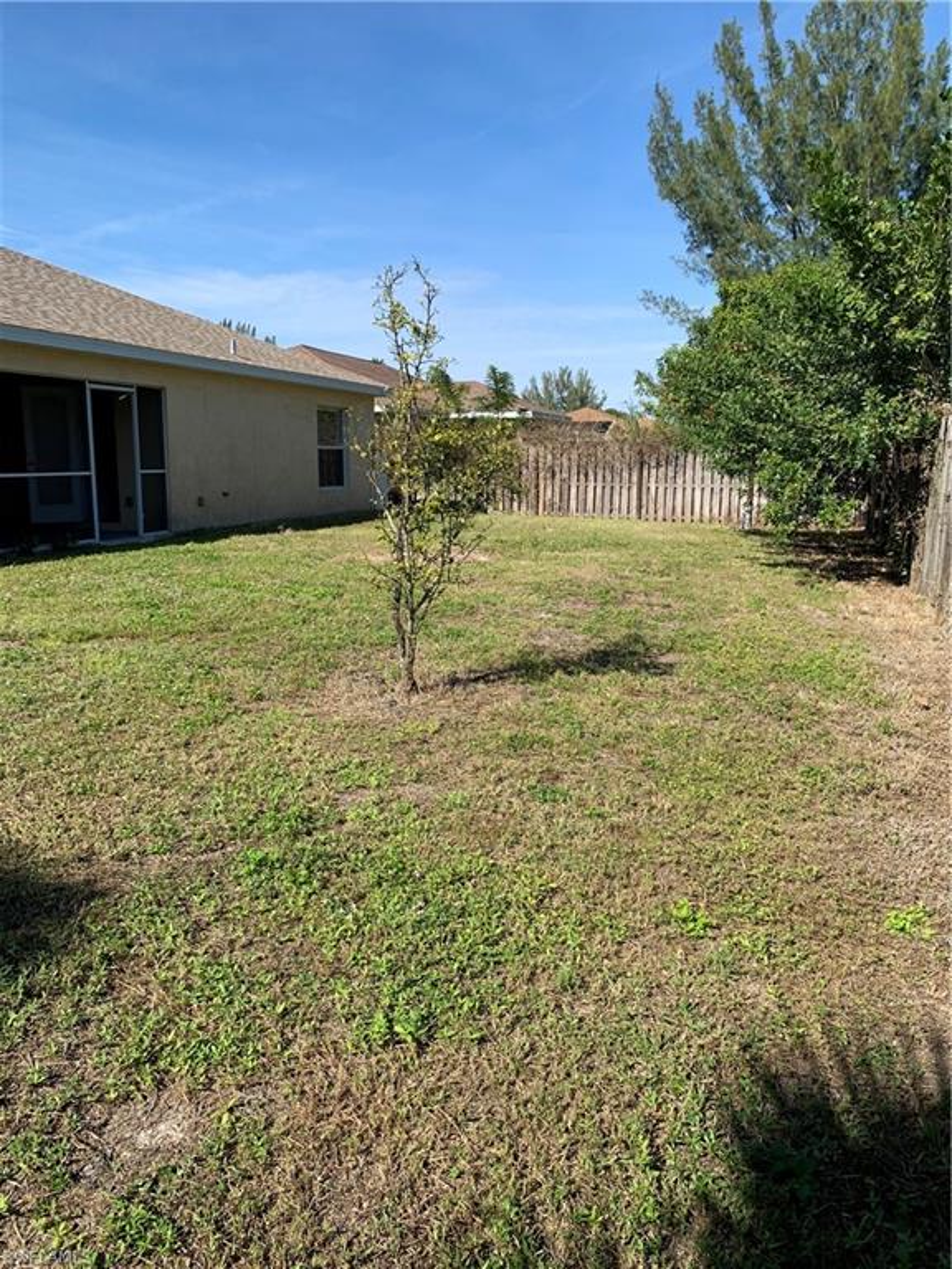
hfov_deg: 53.1
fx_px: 953
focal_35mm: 26
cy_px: 634
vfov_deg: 67.3
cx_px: 476
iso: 25
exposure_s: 1/1953
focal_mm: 4.25
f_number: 1.8
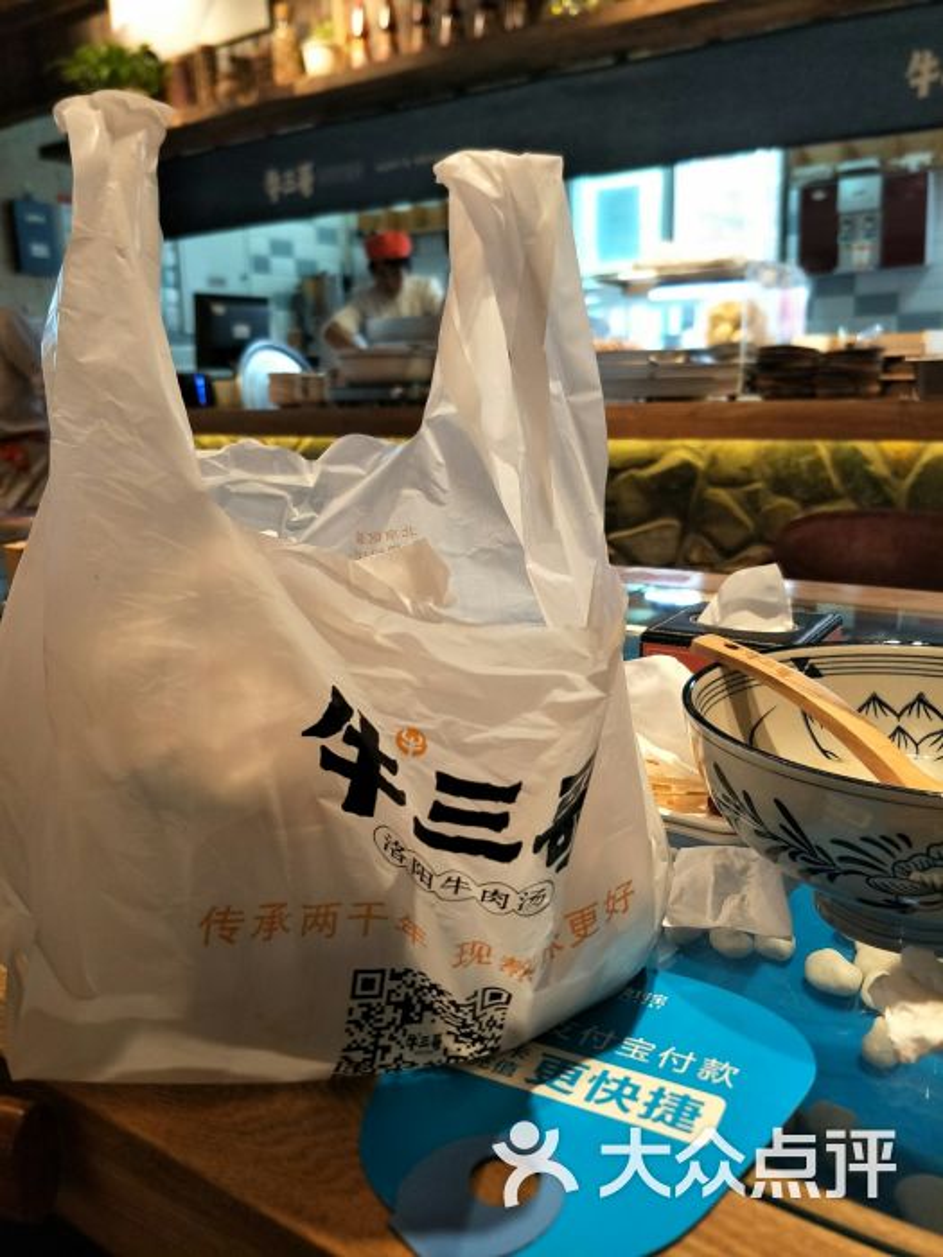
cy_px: 628
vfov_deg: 76.4
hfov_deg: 61.1
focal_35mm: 22
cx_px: 472
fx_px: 799
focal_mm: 3.79
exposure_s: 1/50
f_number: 1.7
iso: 139
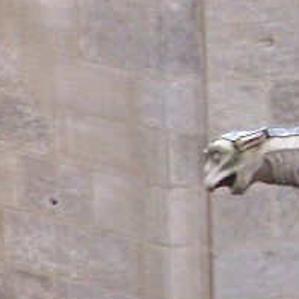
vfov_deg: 1.3
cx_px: 488
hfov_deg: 1.3
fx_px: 12792
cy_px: 159
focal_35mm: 1309
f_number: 3.6
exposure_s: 1/125
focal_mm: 60.8
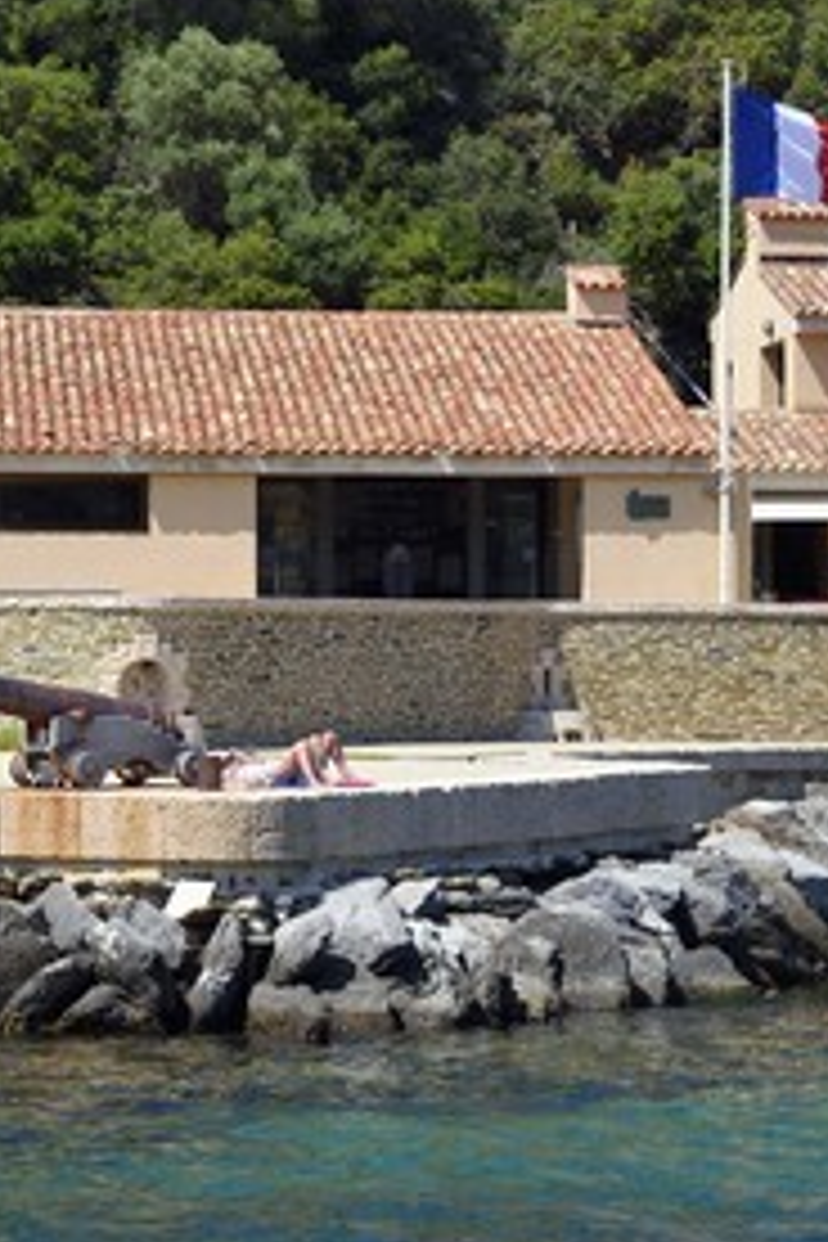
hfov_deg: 9.8
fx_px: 4830
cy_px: 616
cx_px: 358
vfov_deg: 14.7
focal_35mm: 140
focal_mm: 92
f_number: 9
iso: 200
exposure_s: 1/400
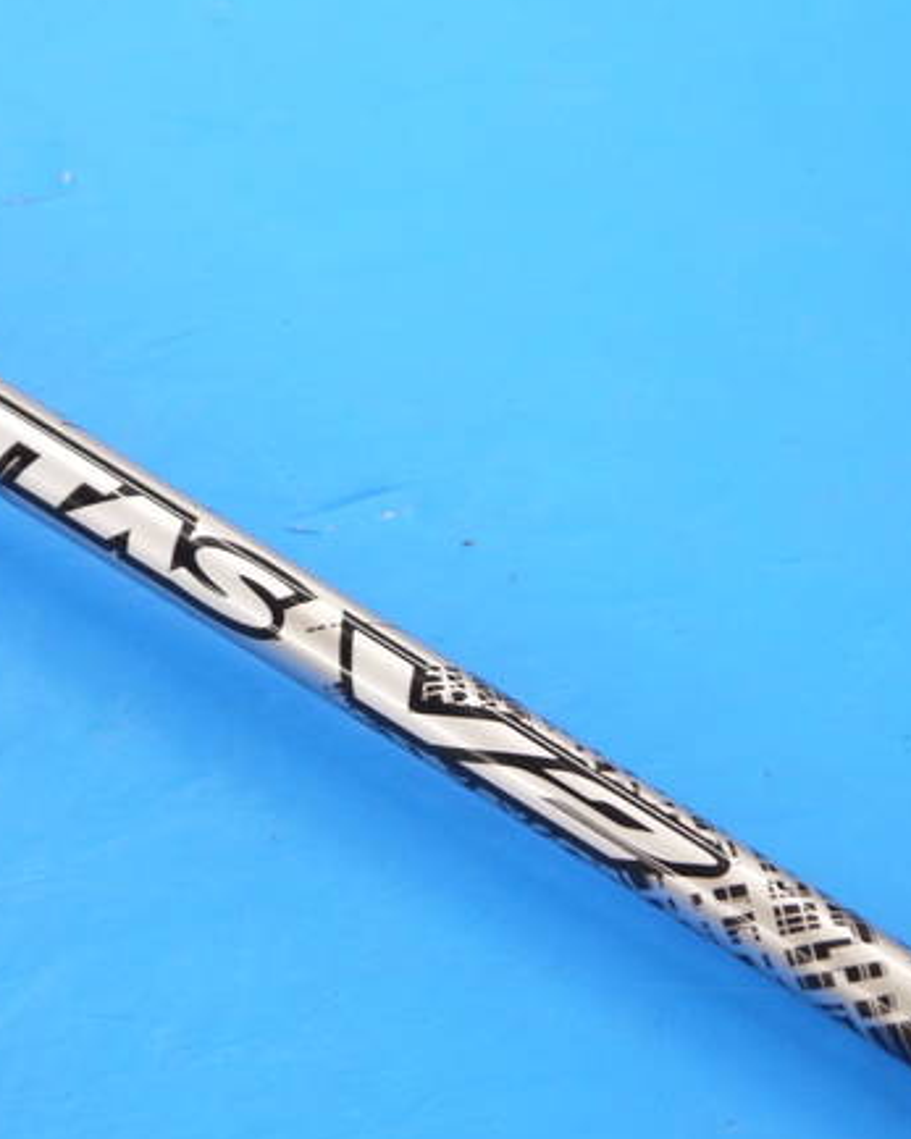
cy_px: 609
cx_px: 339
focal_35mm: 121
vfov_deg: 15.9
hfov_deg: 12.7
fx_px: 4079
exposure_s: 1/80
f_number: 5.6
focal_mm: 42
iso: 640
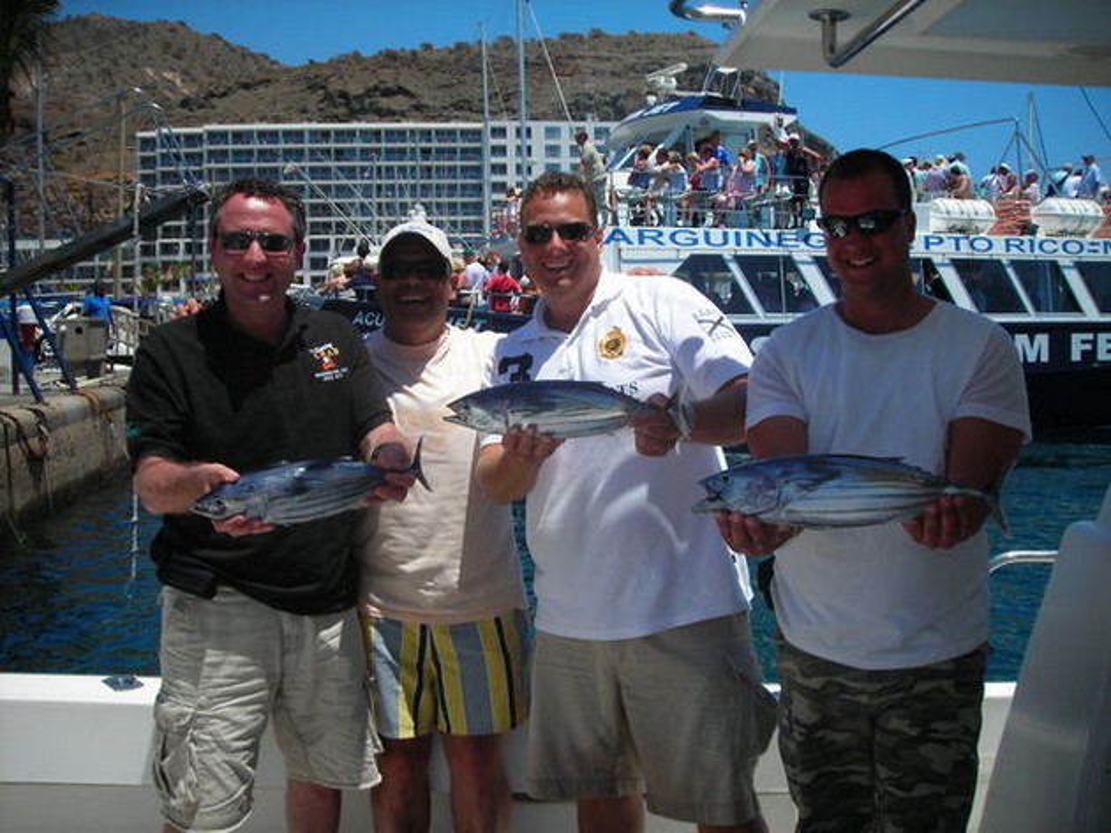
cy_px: 416
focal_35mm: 38
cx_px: 556
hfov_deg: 49.0
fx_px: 1219
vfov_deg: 37.7
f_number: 6.4
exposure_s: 1/254
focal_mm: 6.3
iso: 50
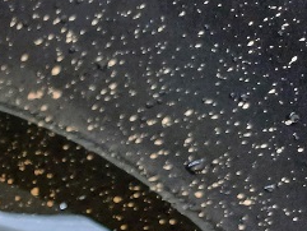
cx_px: -110
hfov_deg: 21.4
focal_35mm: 81
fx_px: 719
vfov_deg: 16.8
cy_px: 329
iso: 125
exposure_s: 1/50
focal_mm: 4.65
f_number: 1.8
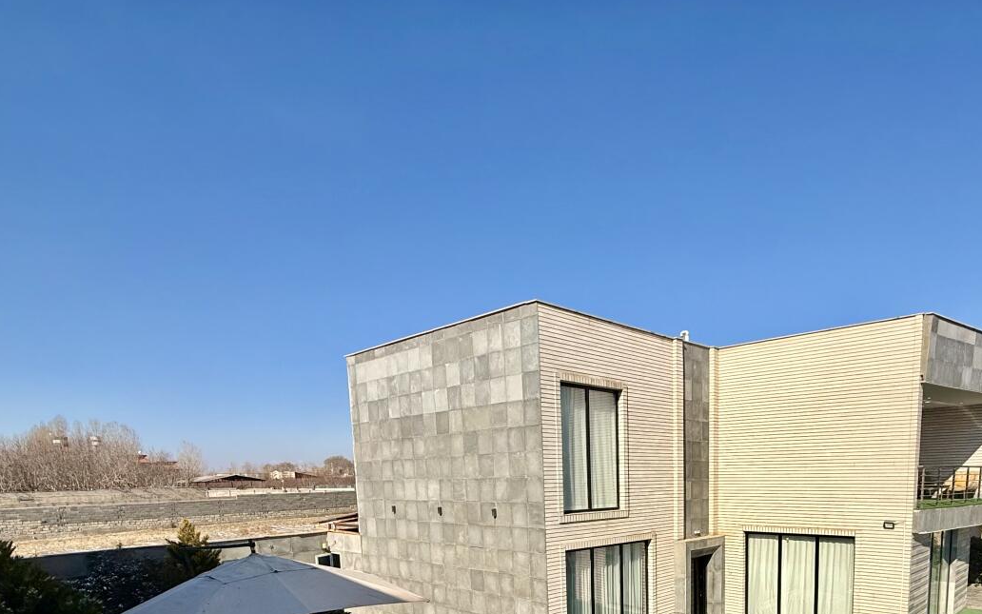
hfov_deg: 75.7
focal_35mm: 23
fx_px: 616
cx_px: 620
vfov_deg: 47.0
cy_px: 566
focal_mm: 2.22
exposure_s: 1/4425
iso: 50
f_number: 2.2
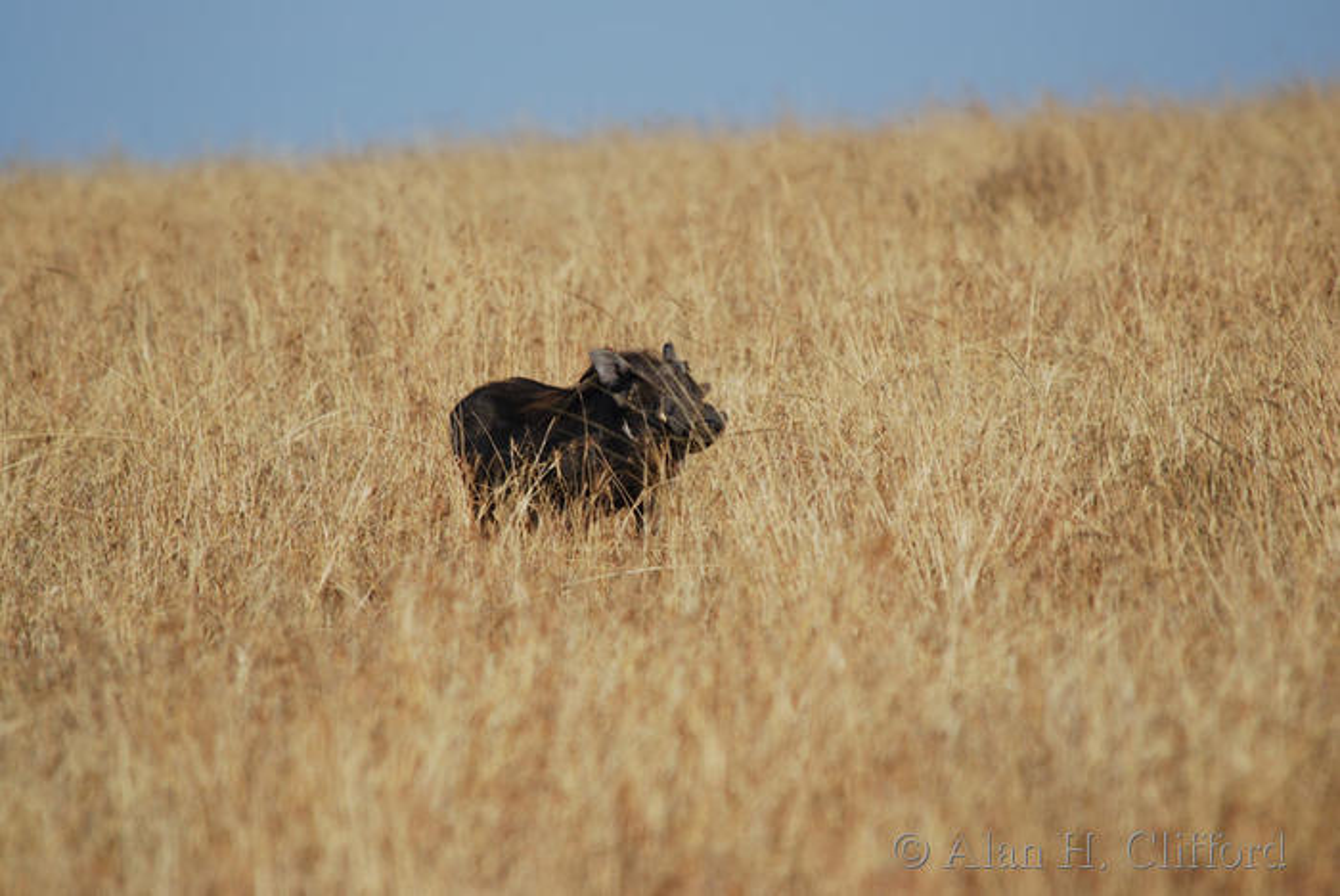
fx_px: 22351
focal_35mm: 600
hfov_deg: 3.4
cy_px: 448
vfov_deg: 2.3
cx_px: 670
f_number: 5.6
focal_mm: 400
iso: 100
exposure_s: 1/400
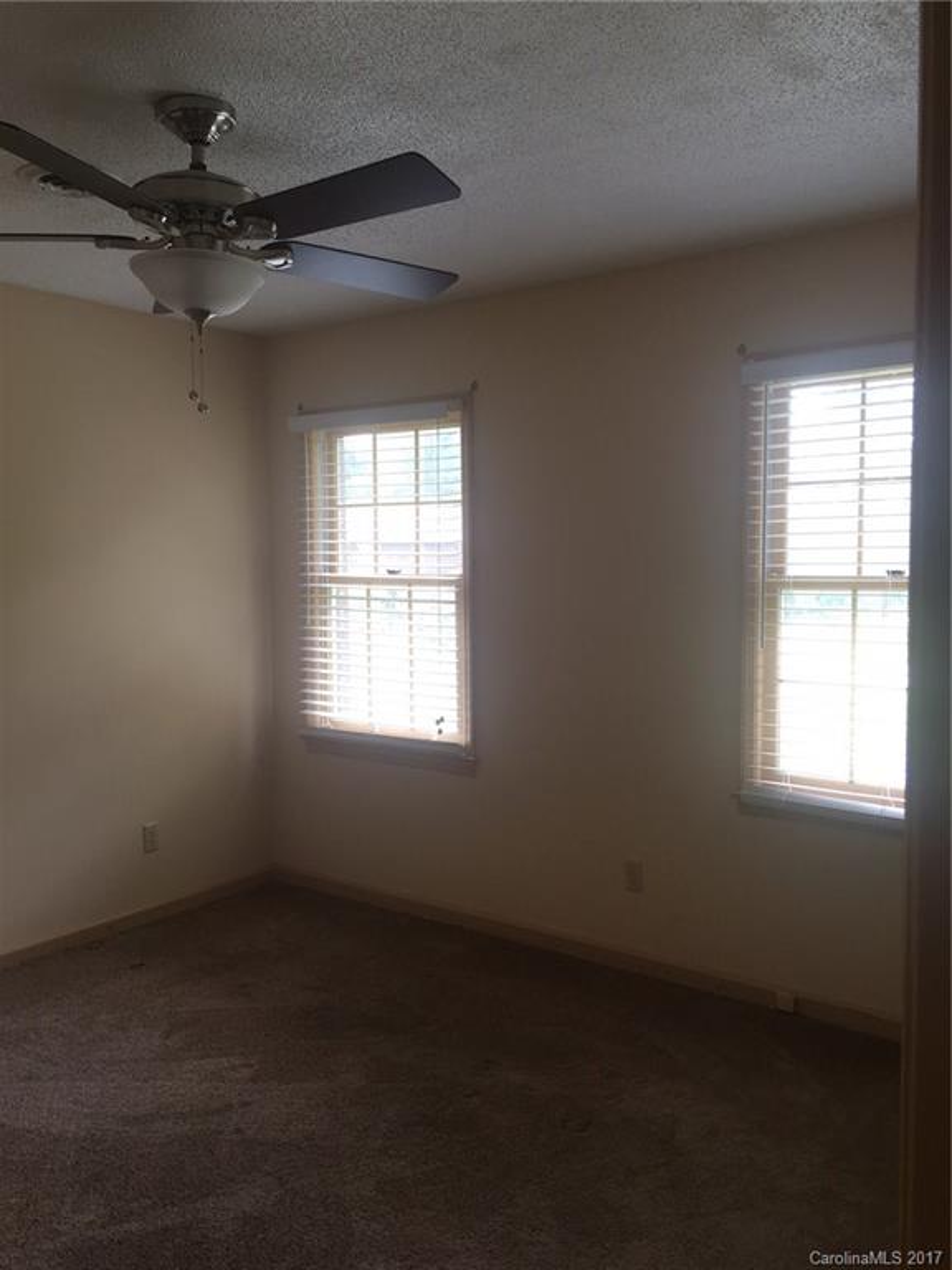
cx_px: 476
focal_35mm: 29
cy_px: 635
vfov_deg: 61.7
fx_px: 1063
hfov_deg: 48.2
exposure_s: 1/40
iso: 25
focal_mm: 4.15
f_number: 2.2
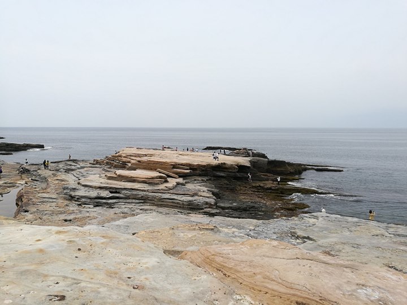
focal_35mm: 27
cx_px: 204
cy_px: 152
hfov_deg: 65.3
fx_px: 317
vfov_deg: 51.4
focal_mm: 4.5
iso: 50
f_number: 2.2
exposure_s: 1/1046
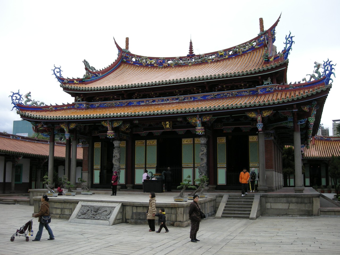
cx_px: 170
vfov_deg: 40.7
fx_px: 344
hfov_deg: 52.6
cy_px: 128
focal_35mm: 35
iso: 50
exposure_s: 1/216
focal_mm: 5.7
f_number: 2.8
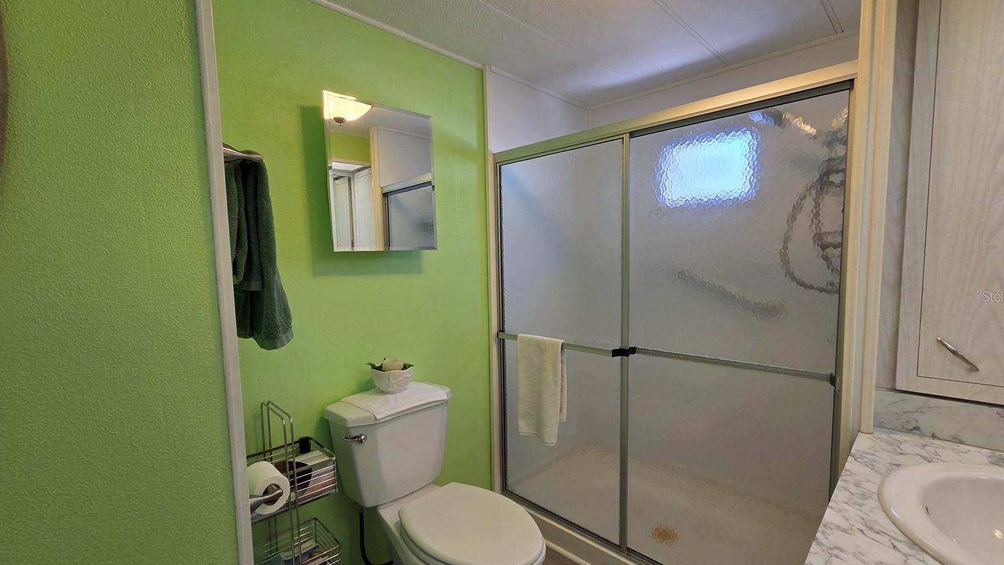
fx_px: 399
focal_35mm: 15
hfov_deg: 103.0
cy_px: 296
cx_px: 514
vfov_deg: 70.5
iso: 100
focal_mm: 2.2
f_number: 2.2
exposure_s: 1/120
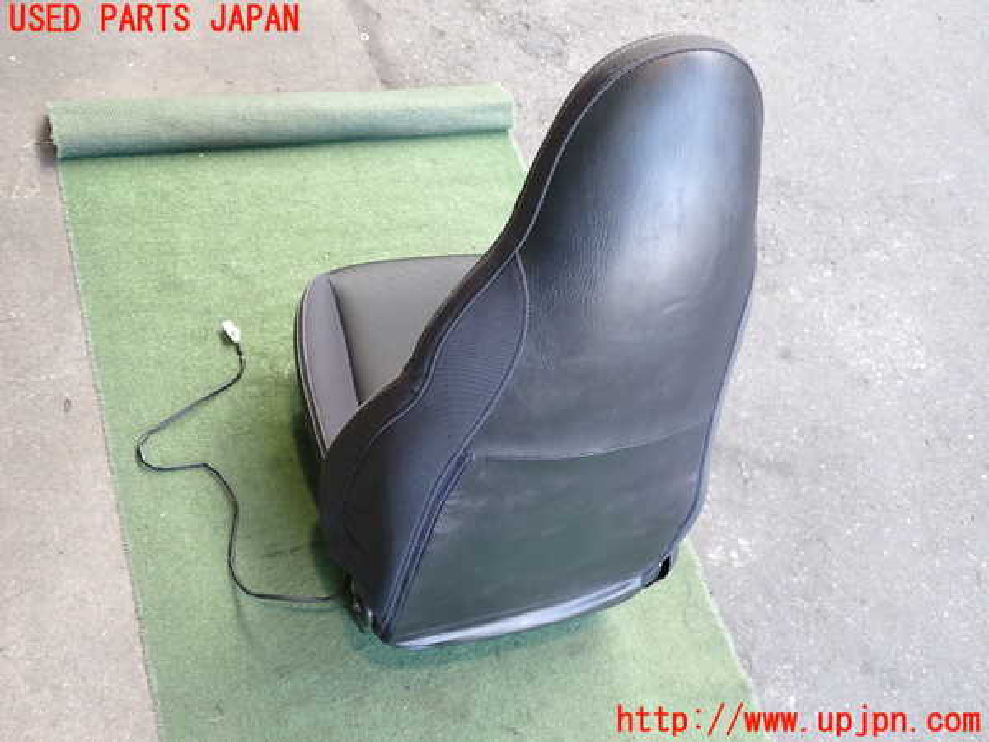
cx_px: 494
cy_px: 371
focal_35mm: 30
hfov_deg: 60.0
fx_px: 857
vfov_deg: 46.8
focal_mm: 5.4
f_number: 2.3
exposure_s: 1/50
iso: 200
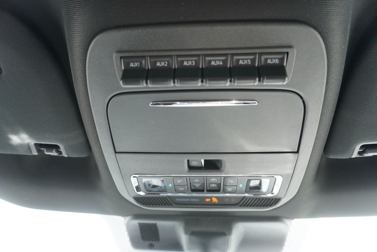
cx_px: 188
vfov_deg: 53.2
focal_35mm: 24
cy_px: 126
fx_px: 251
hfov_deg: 73.7
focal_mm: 16
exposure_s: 1/60
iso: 320
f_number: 4
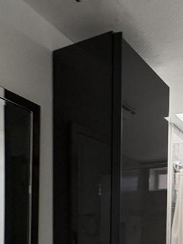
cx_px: 193
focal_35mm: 38
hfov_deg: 33.6
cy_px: 239
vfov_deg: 42.8
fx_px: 268
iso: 40
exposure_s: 1/99
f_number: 2.2
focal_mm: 2.22
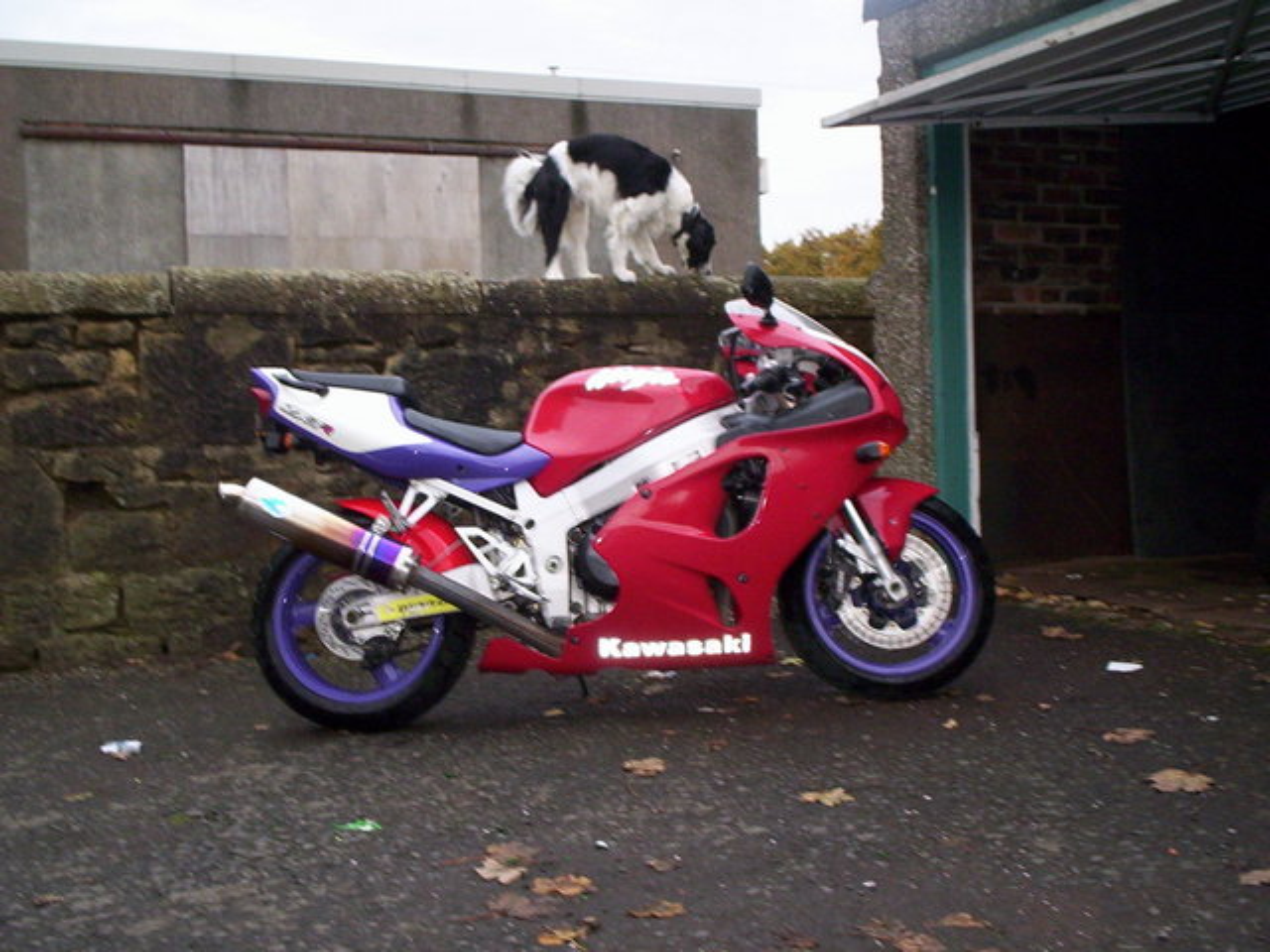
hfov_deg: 49.0
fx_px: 1394
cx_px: 635
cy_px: 476
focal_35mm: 38
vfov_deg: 37.7
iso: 140
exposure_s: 1/60
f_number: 4.5
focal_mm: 4.99
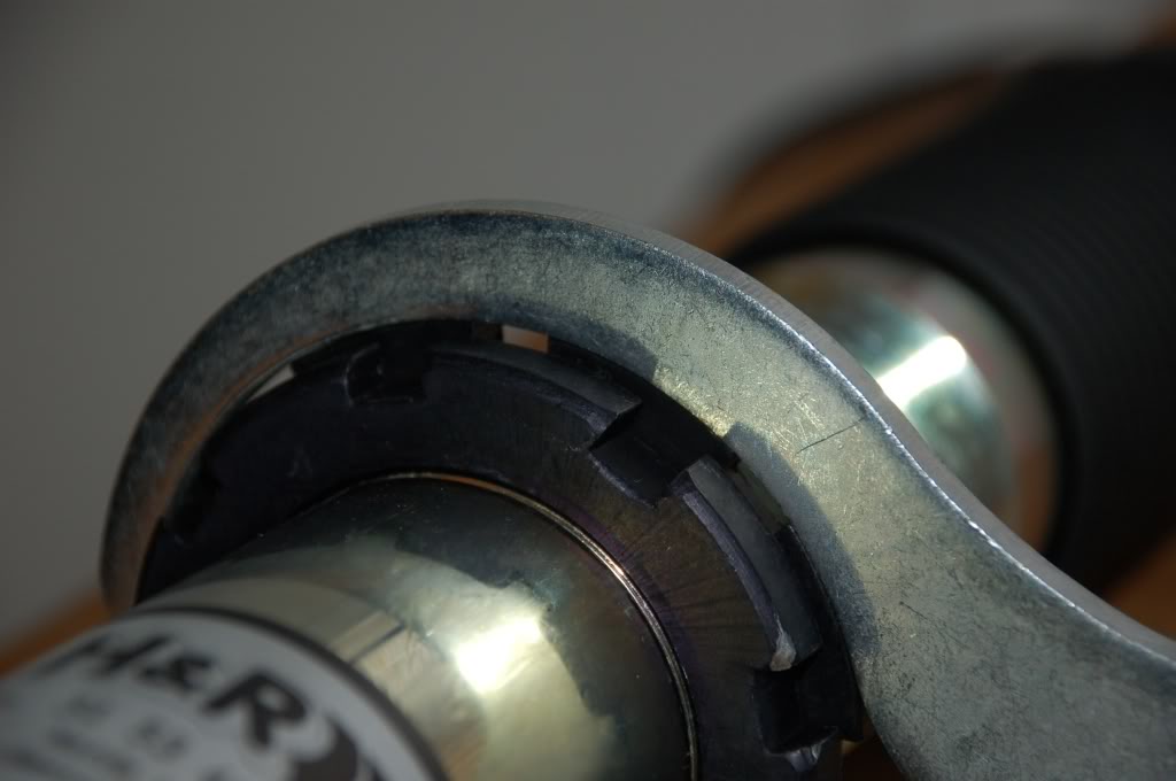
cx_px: 588
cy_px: 390
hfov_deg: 13.1
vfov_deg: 8.7
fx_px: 5138
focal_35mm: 158
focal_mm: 105
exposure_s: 1/60
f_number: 5.6
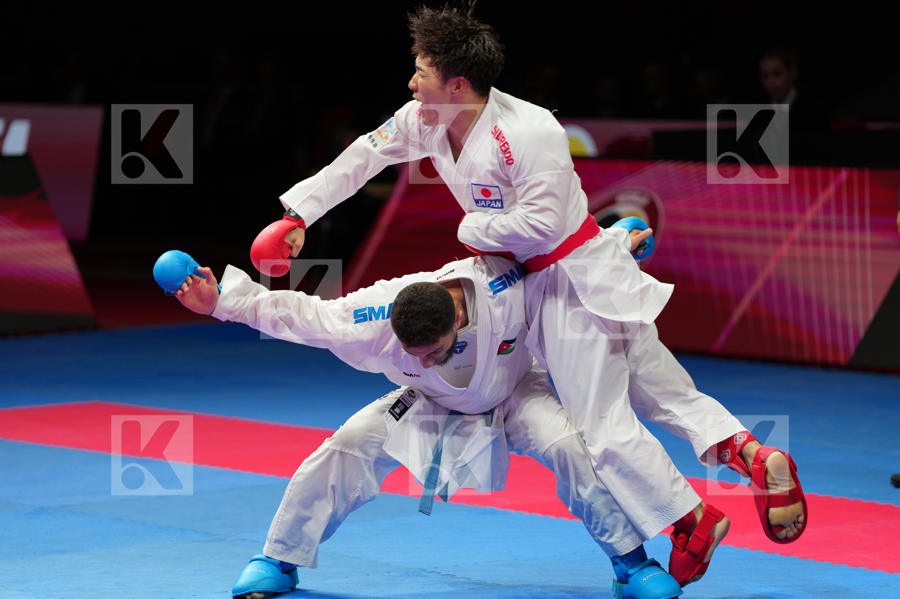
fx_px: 4174
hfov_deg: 12.3
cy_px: 300
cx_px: 450
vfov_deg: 8.2
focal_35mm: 167
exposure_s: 1/1000
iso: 500
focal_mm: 167
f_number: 2.8
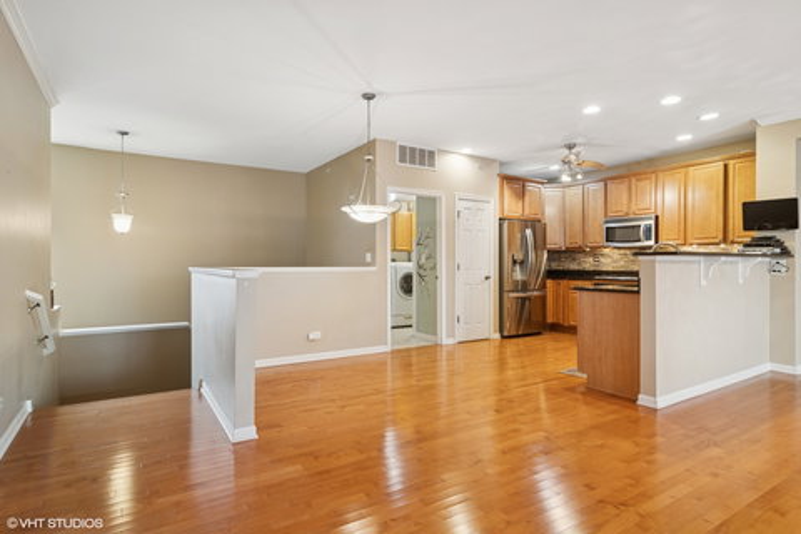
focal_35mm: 18
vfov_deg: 67.4
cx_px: 400
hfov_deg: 90.0
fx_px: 400
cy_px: 267
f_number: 8
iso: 200
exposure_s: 1/3
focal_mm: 12
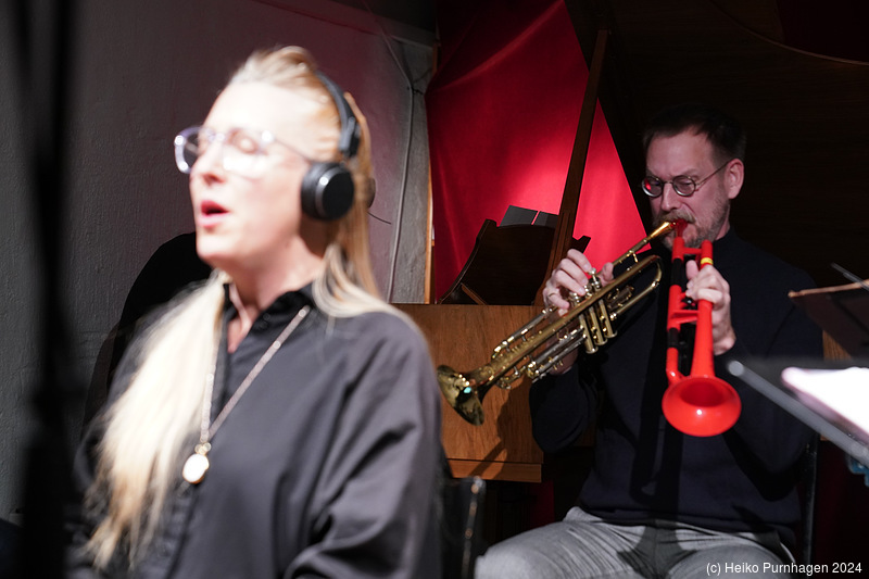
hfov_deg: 28.8
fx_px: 1689
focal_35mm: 70
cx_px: 434
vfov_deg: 19.4
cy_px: 290
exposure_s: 1/50
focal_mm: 70
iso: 3200
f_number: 4
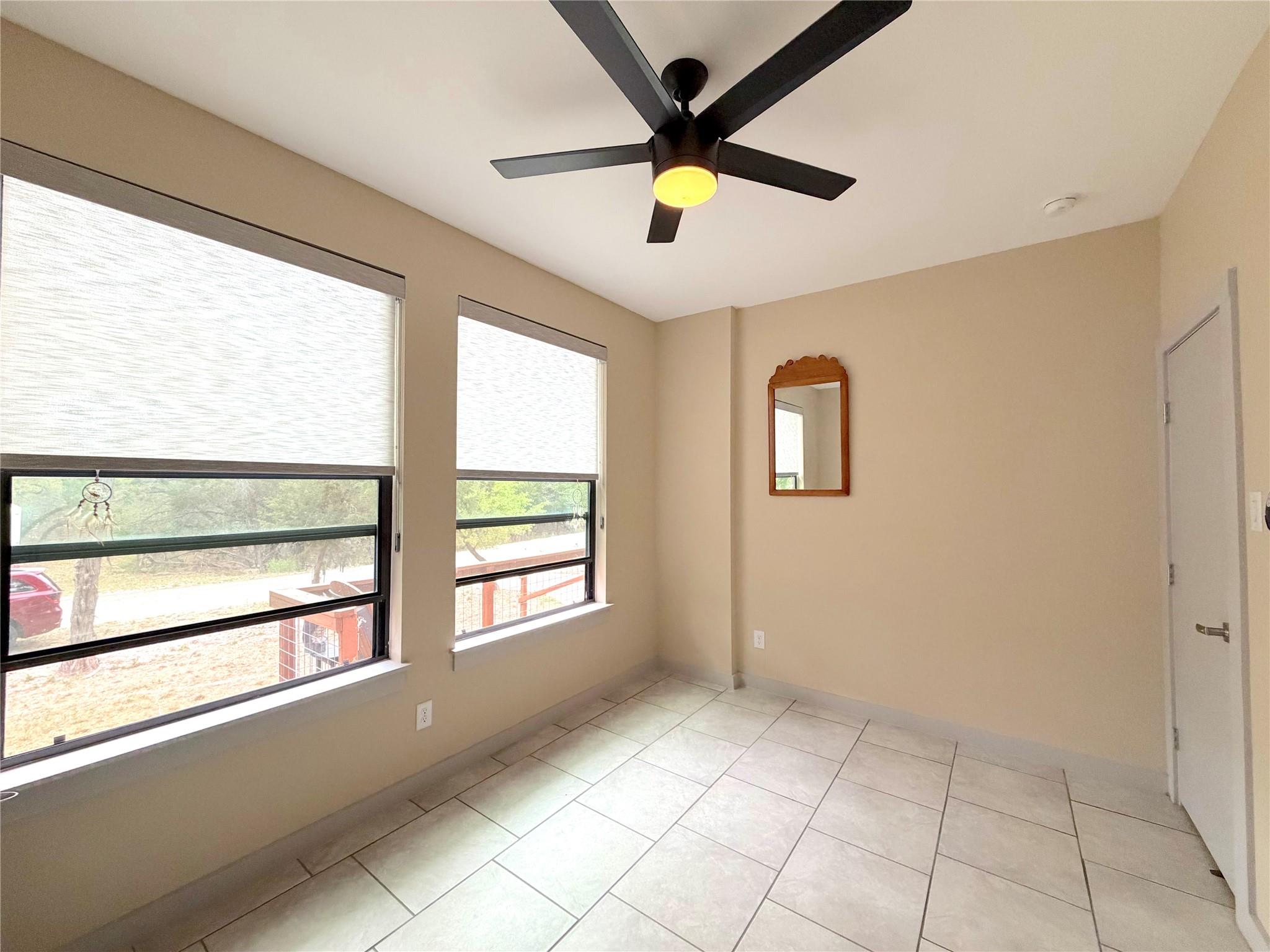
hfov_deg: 102.1
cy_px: 476
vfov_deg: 85.7
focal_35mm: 14
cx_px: 635
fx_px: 514
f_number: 2.2
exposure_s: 1/120
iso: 320
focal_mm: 2.22
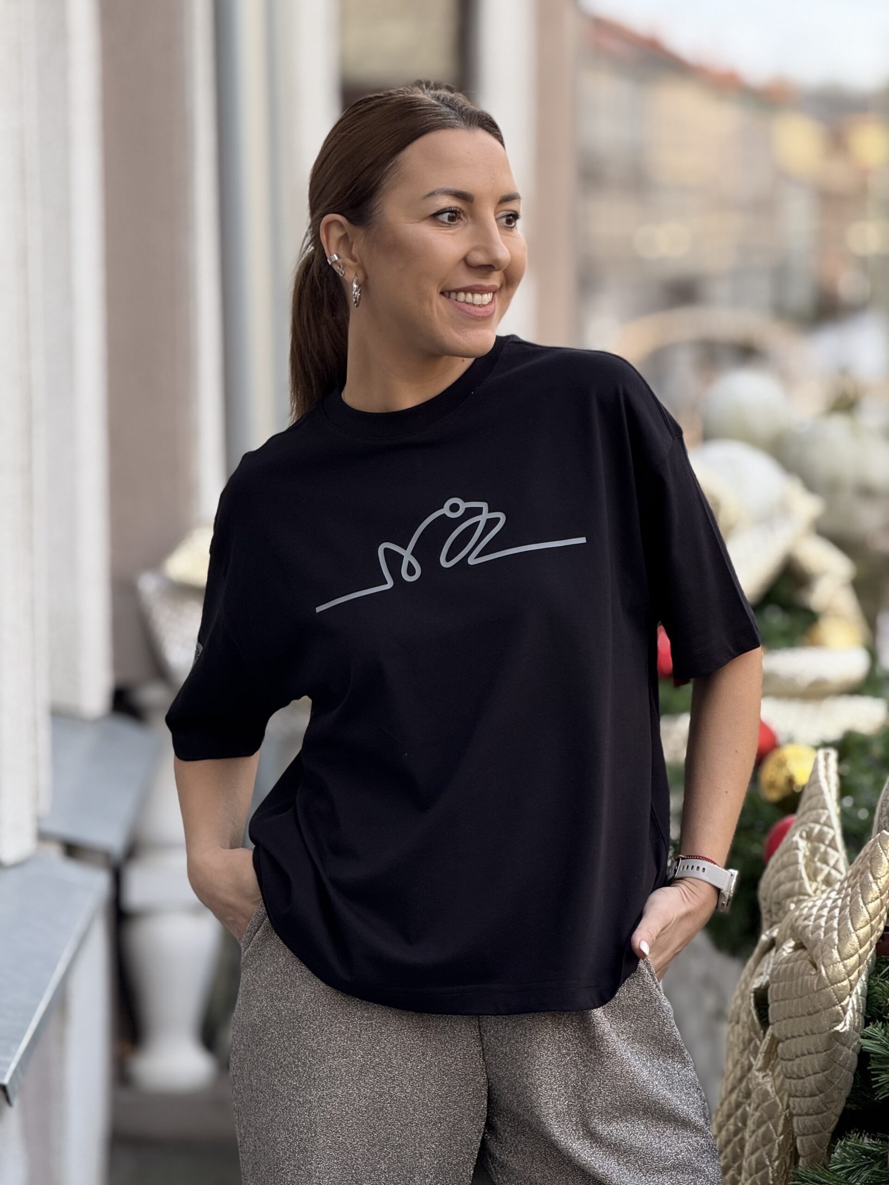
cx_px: 444
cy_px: 592
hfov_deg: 12.3
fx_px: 4109
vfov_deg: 16.4
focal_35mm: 120
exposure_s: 1/112
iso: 50
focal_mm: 15.66
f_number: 2.8
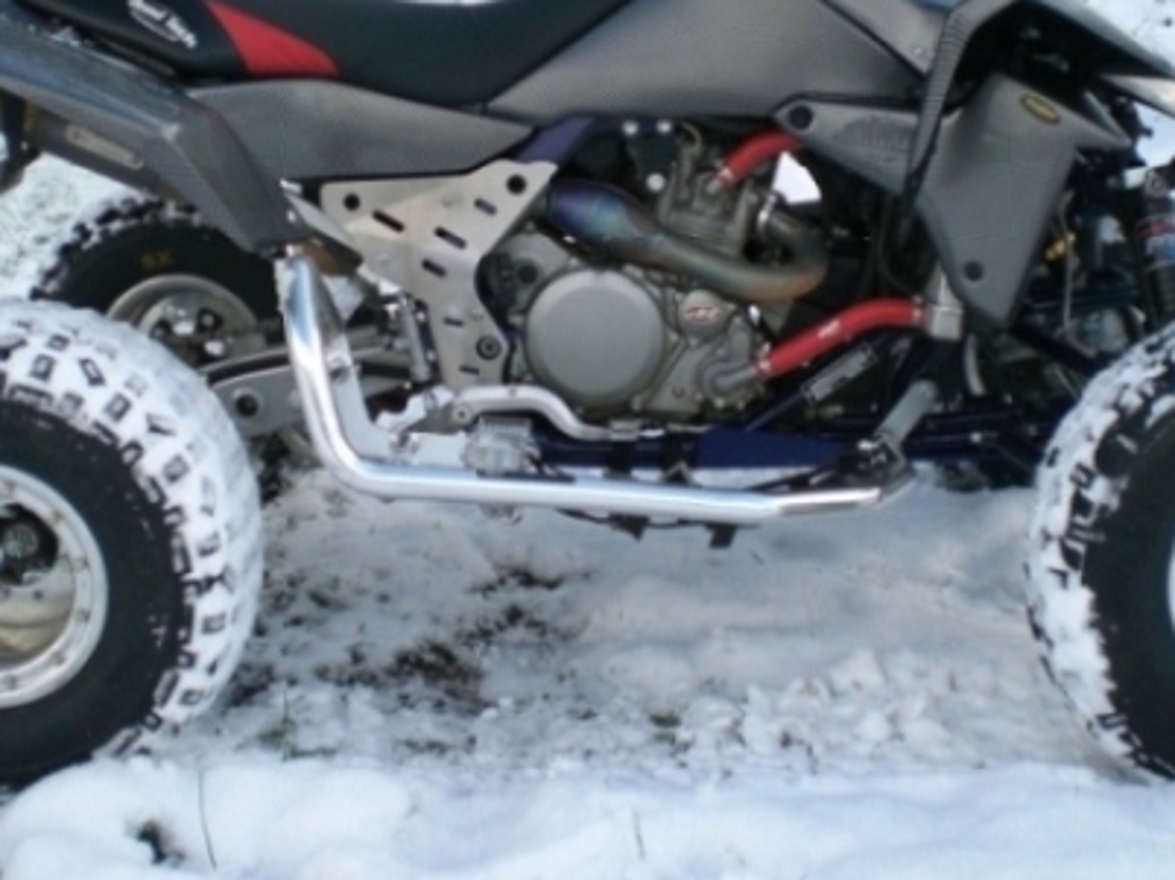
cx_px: 647
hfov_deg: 33.2
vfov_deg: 25.0
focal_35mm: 58
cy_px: 237
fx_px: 1968
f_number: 3.1
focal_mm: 6.3
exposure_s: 1/320
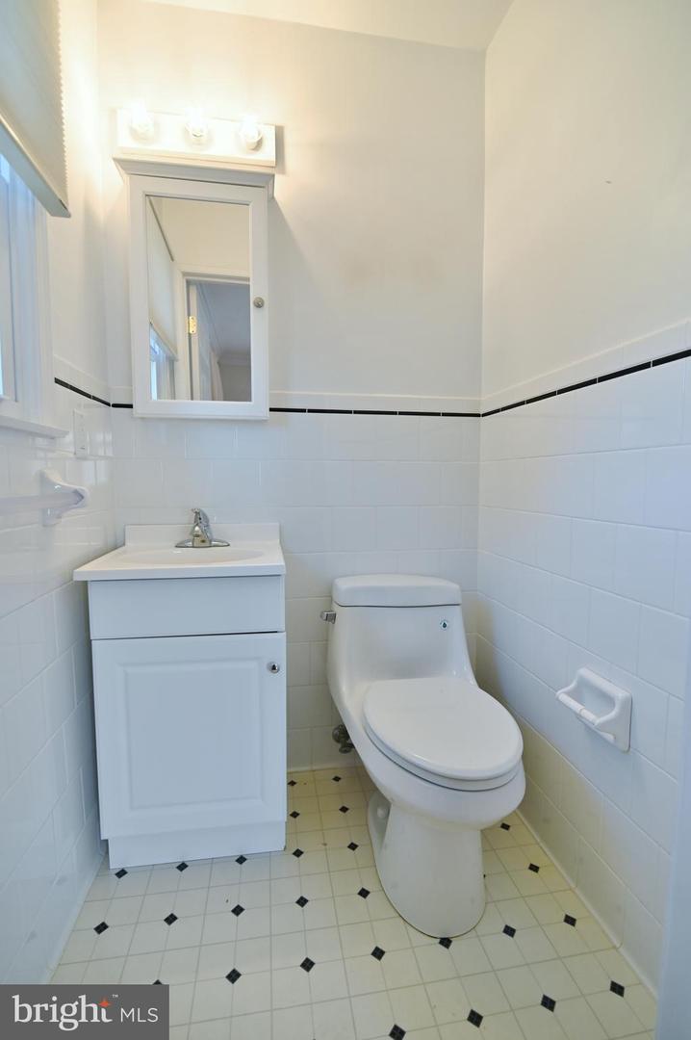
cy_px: 520
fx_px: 462
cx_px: 346
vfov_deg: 96.8
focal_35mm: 16
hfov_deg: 73.6
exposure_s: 1/250
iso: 400
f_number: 3.5
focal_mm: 16
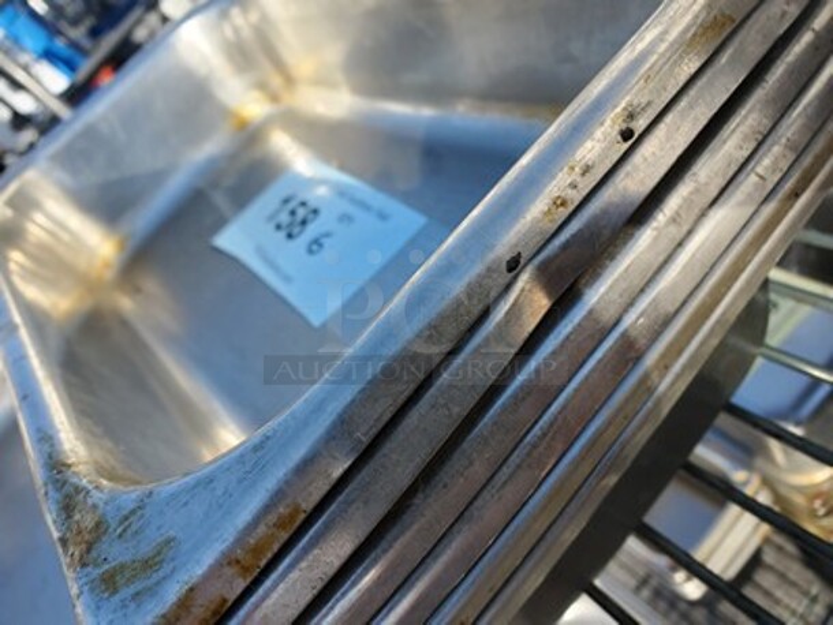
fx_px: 626
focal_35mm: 26
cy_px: 312
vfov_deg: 53.1
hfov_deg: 67.3
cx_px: 416
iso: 50
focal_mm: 4.3
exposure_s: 1/424
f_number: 2.4
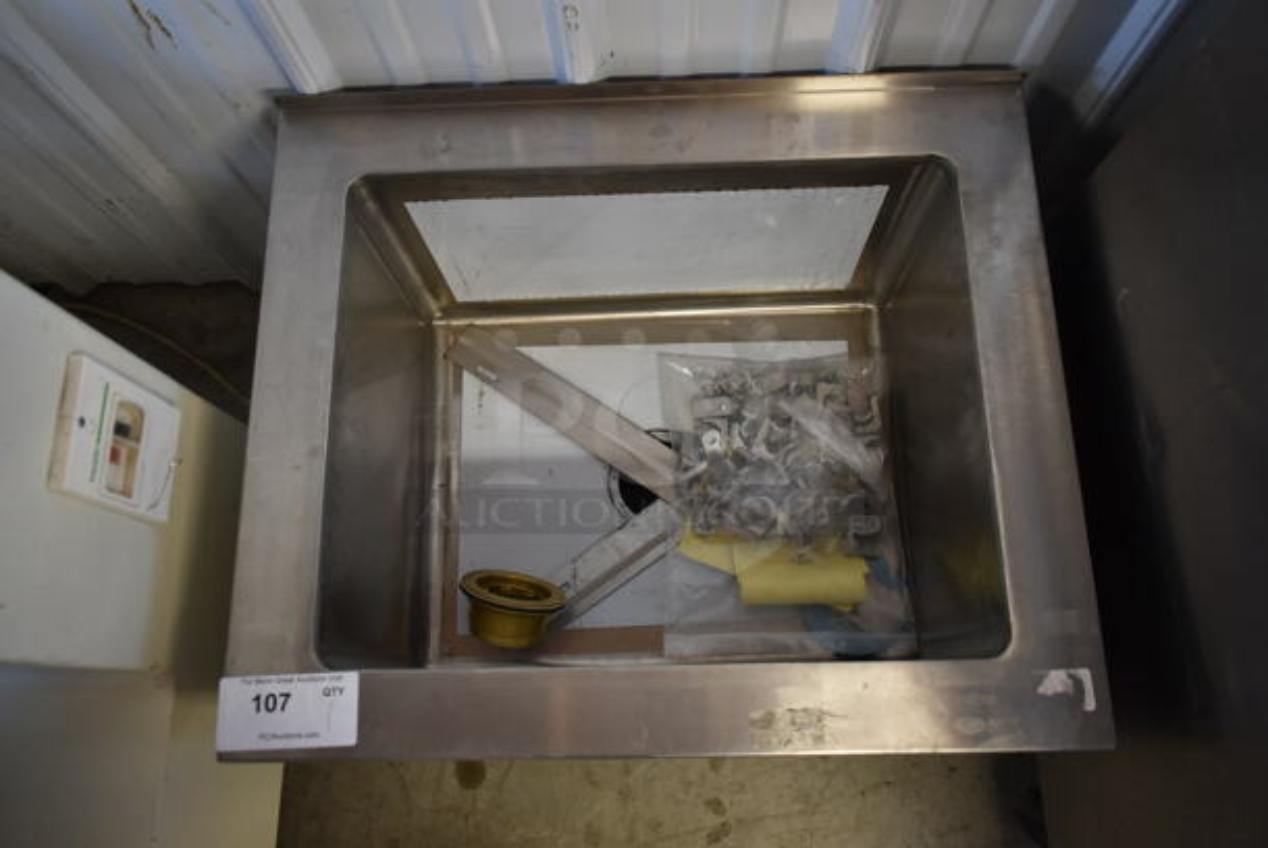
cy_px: 424
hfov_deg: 67.3
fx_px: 952
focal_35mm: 27
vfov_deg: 48.0
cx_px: 634
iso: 500
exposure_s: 1/30
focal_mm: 18
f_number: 3.5
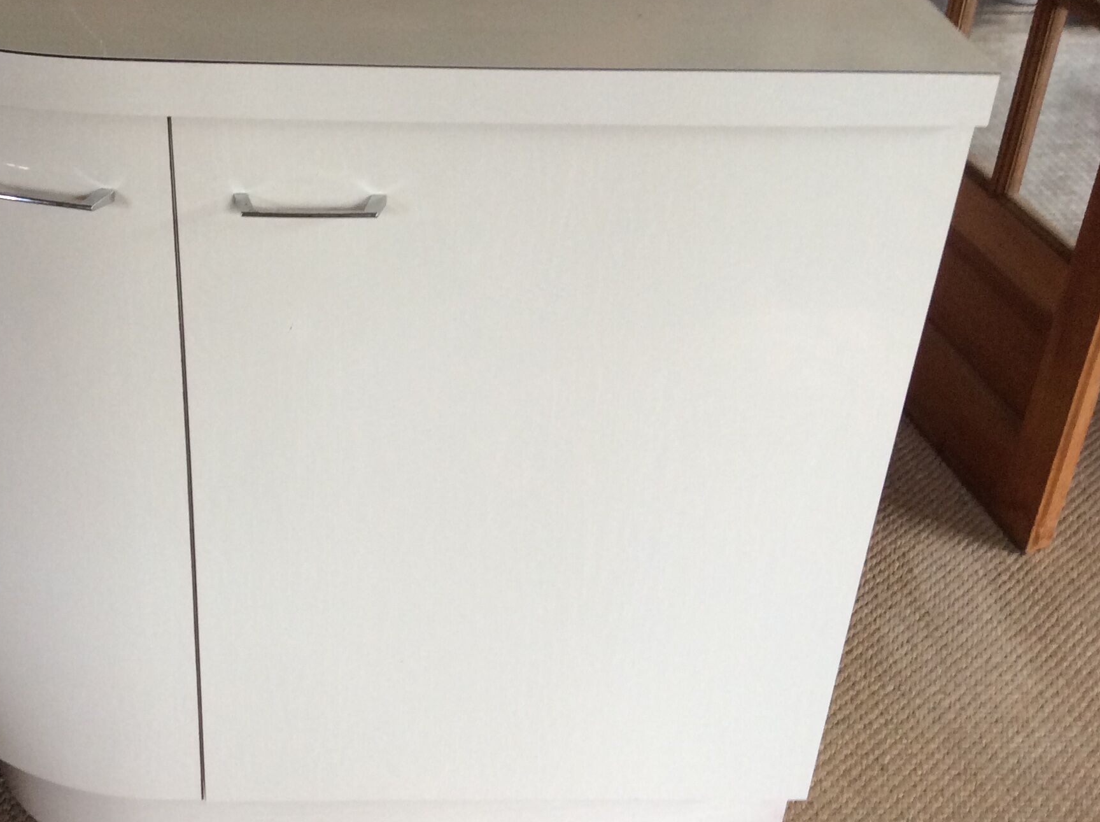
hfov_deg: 39.3
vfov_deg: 30.2
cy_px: 404
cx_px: 388
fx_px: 1523
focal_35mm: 48
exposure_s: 1/25
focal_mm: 3.3
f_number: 2.4
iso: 64
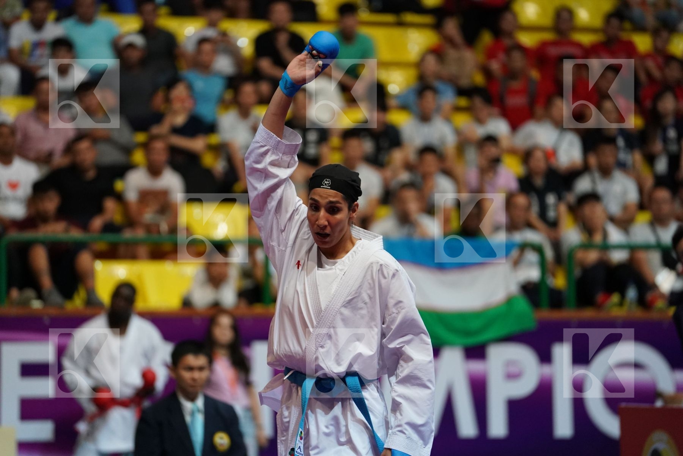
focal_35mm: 174
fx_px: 3301
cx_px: 342
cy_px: 228
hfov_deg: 11.8
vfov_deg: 7.9
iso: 4000
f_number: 2.8
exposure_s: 1/1000
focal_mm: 174
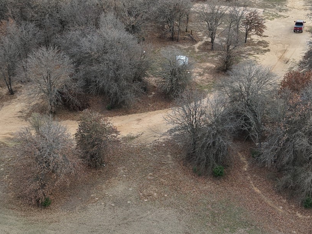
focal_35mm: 57
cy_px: 136
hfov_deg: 33.7
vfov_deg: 25.6
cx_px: 184
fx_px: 514
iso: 230
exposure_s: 1/400
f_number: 1.8
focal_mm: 8.67
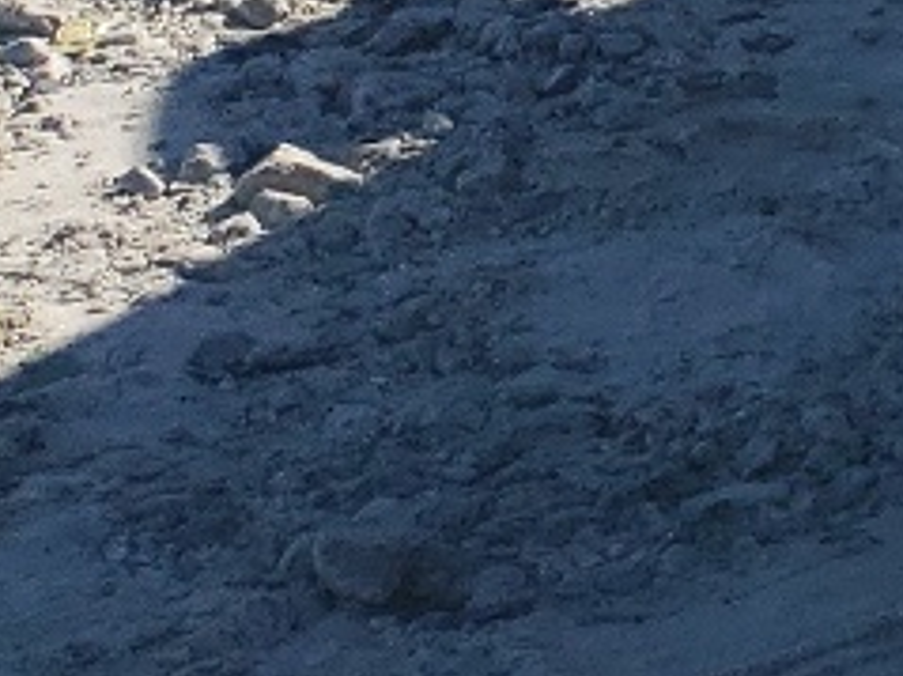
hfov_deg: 8.7
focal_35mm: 174
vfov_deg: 8.1
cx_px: 2992
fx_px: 4537
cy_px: -661
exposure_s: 1/3333
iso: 50
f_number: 1.5
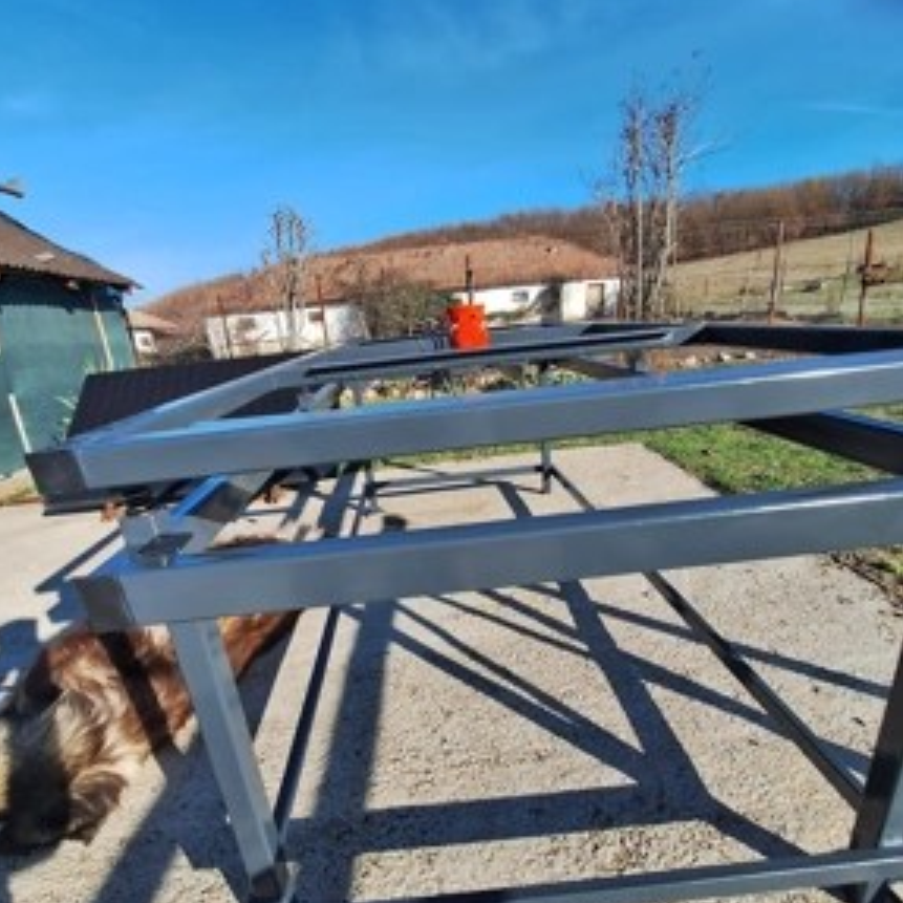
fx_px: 472
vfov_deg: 87.2
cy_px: 491
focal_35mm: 16
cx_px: 434
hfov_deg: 87.4
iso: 40
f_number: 2.2
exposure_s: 1/1003
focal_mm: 1.74
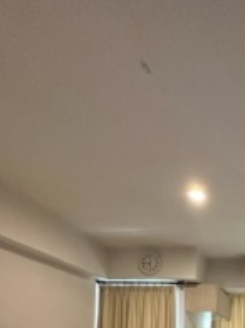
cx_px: 253
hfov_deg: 37.6
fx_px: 312
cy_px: 365
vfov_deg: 42.7
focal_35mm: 33
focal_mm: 2.22
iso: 500
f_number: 2.2
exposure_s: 1/60
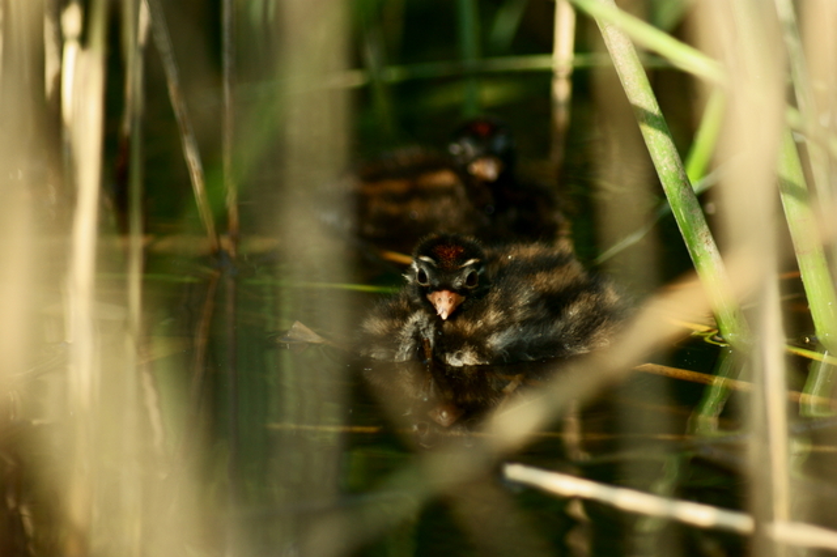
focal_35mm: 270
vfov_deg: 5.1
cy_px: 278
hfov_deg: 7.6
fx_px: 6274
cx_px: 418
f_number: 5.6
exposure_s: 1/320
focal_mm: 180
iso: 320
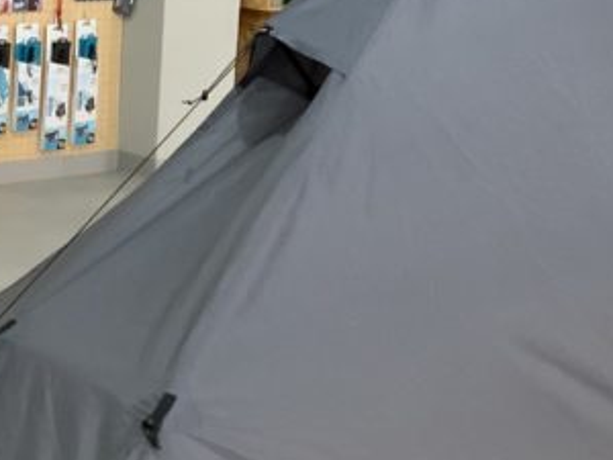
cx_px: 100
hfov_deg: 19.6
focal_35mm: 99
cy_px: 444
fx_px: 1753
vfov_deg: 14.7
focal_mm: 3
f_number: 1.8
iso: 200
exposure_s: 1/33
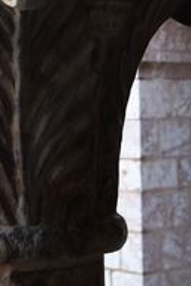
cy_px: 60
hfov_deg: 10.4
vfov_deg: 15.6
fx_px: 1042
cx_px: 23
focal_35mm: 131
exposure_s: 1/160
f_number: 6.3
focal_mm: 24
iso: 400
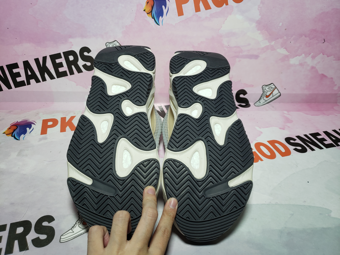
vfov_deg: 53.1
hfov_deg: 67.3
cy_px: 128
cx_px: 170
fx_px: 255
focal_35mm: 26
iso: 50
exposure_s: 1/486
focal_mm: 4.3
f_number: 1.5
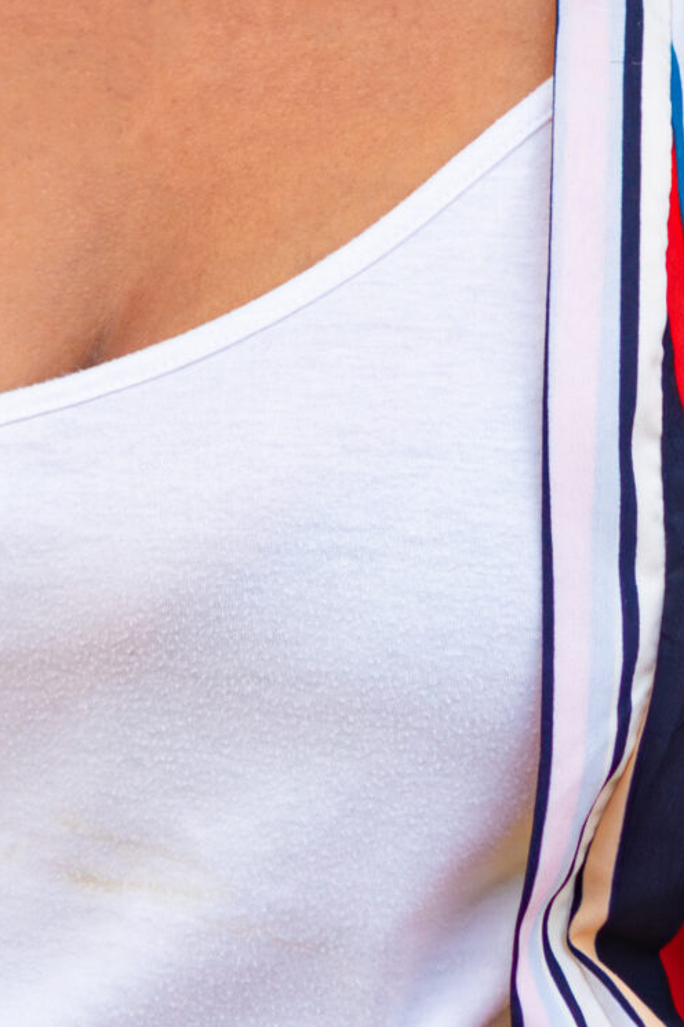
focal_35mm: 181
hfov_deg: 7.6
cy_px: -729
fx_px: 5150
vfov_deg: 10.8
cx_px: 246
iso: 200
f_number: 2.5
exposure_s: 1/320
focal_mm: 35
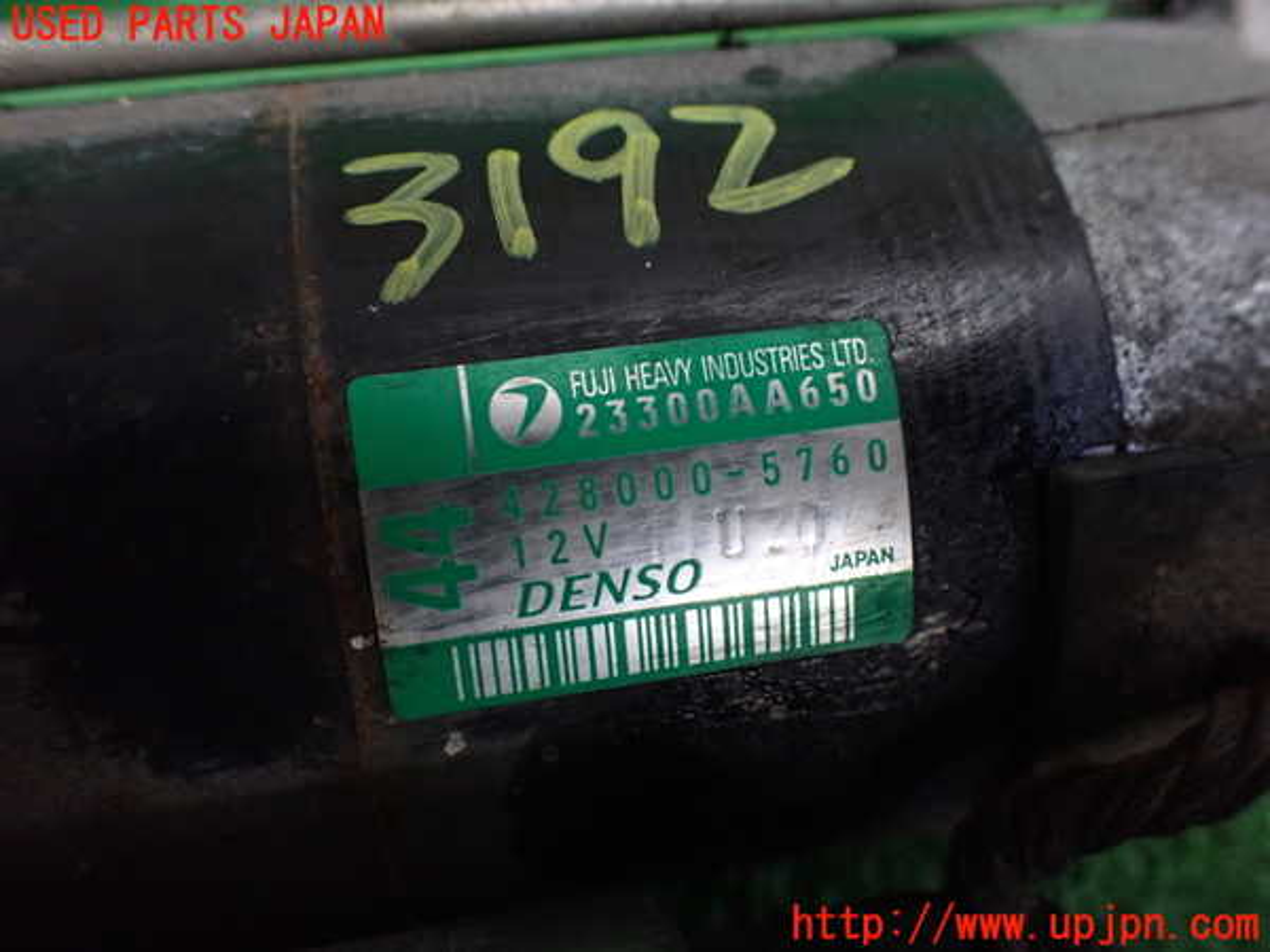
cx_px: 635
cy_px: 476
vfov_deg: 46.8
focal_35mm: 30
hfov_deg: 60.0
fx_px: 1101
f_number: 2.3
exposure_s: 1/100
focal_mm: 5.4
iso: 800
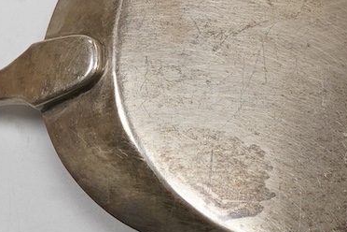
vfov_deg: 12.6
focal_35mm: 109
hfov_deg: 18.7
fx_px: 1051
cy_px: 84
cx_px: 228
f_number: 8
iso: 1250
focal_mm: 30
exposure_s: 1/125
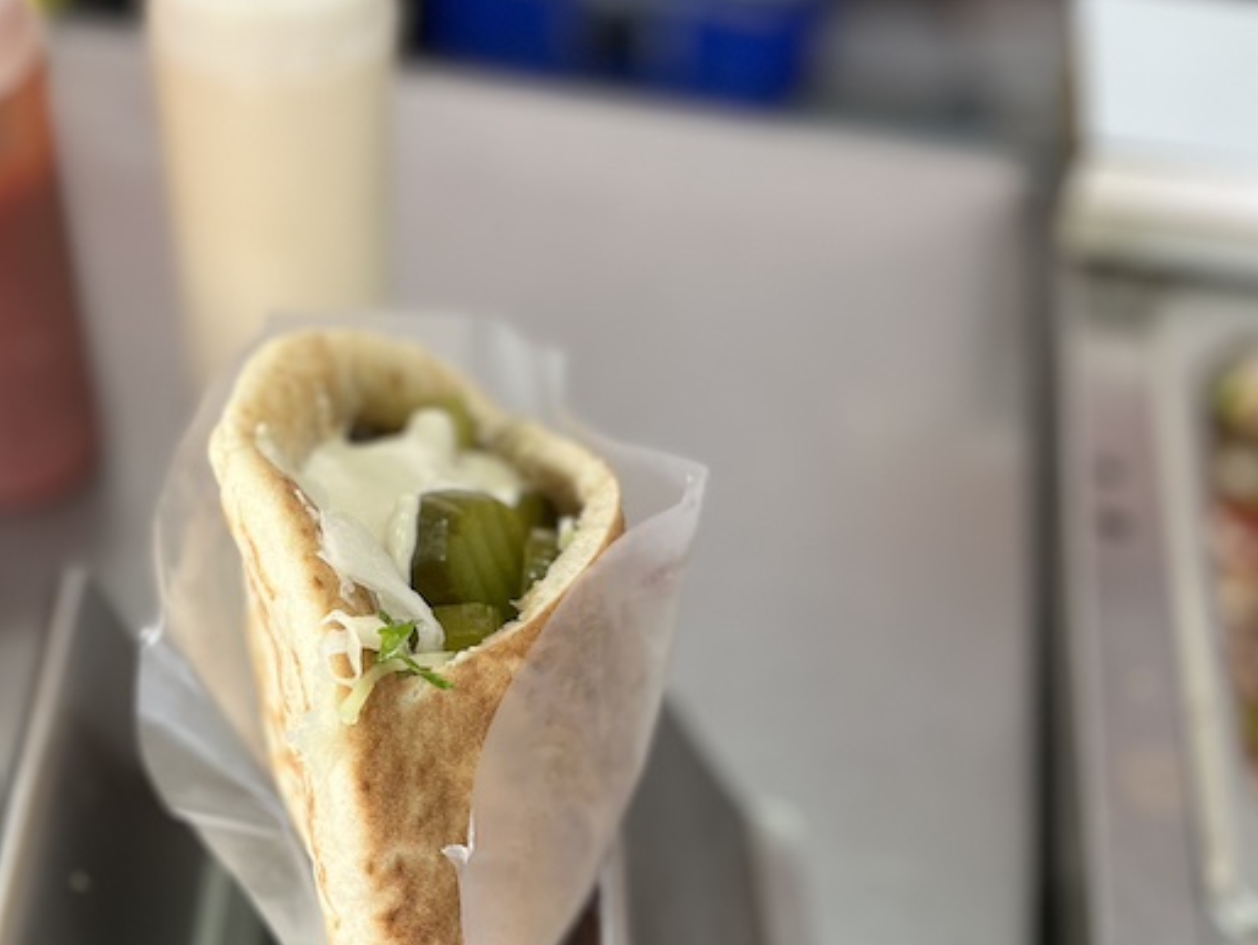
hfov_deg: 42.9
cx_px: 370
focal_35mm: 43
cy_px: 671
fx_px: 1563
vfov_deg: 33.2
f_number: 1.6
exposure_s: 1/100
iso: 80
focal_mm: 5.1
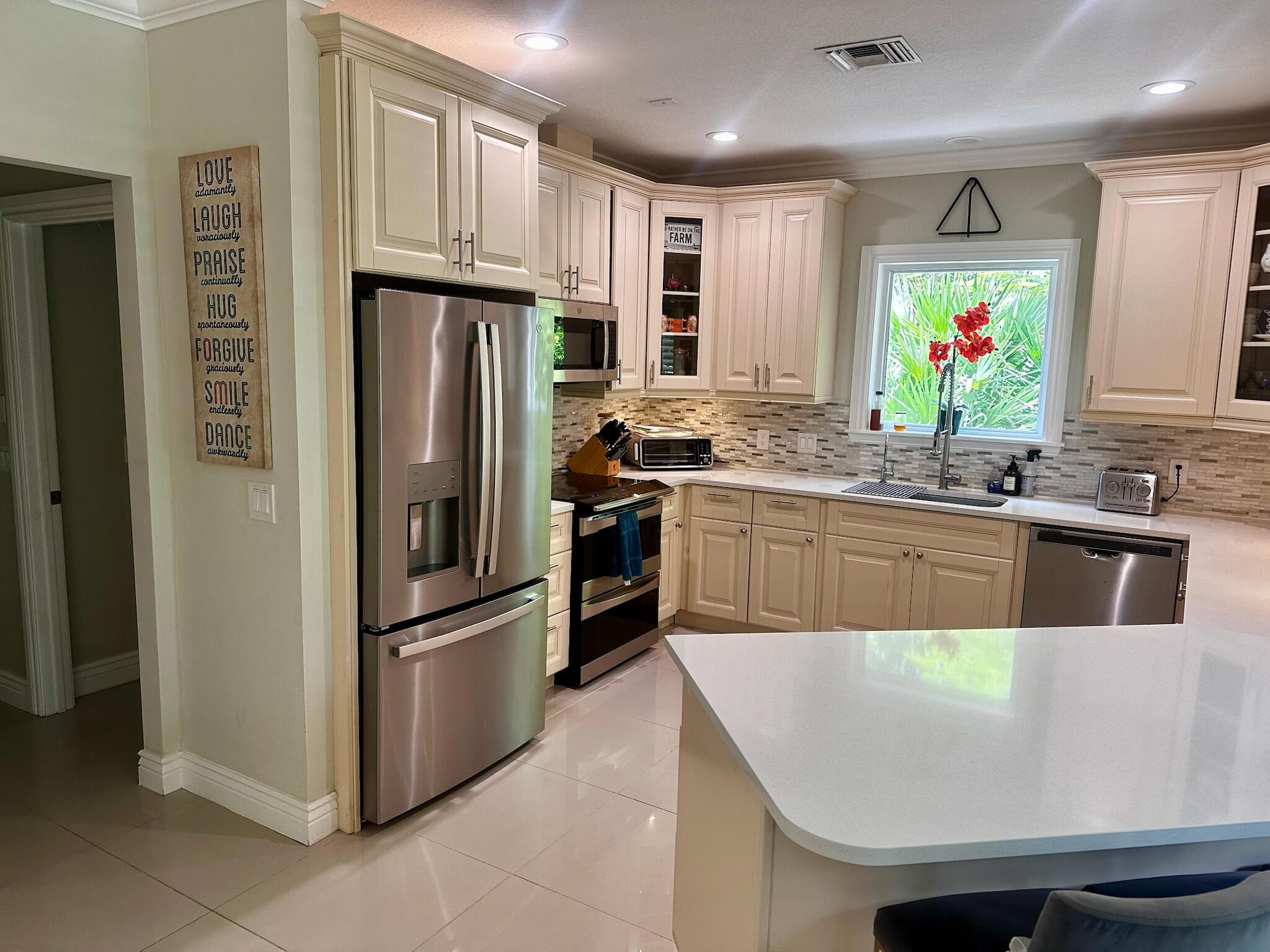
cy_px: 476
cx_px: 635
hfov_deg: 71.6
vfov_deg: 56.8
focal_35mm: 24
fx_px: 881
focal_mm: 6.86
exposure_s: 1/120
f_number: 1.78
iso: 160
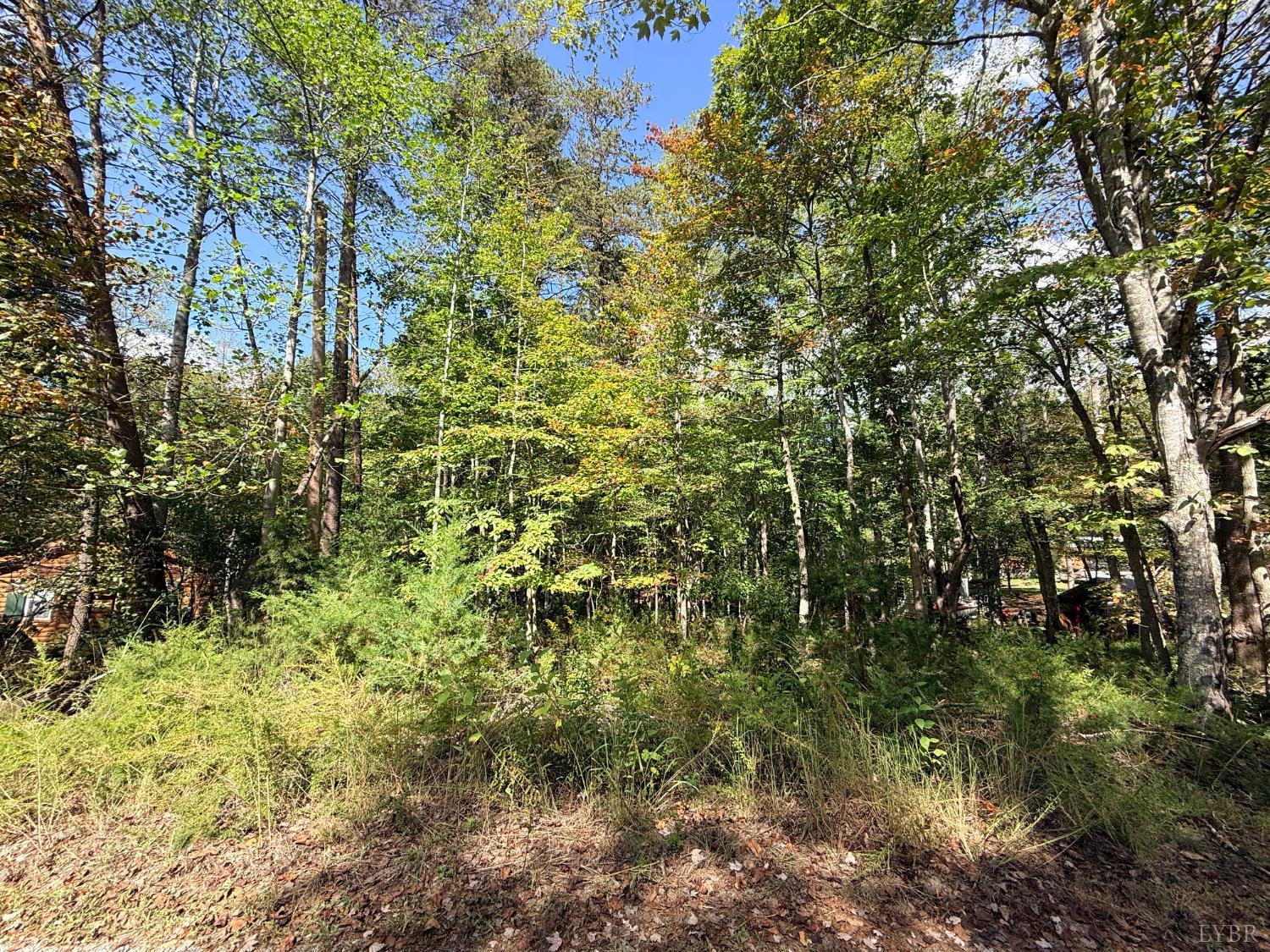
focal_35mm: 14
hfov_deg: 102.1
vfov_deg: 85.7
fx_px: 514
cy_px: 476
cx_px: 635
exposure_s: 1/502
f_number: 2.2
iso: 50
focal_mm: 2.22
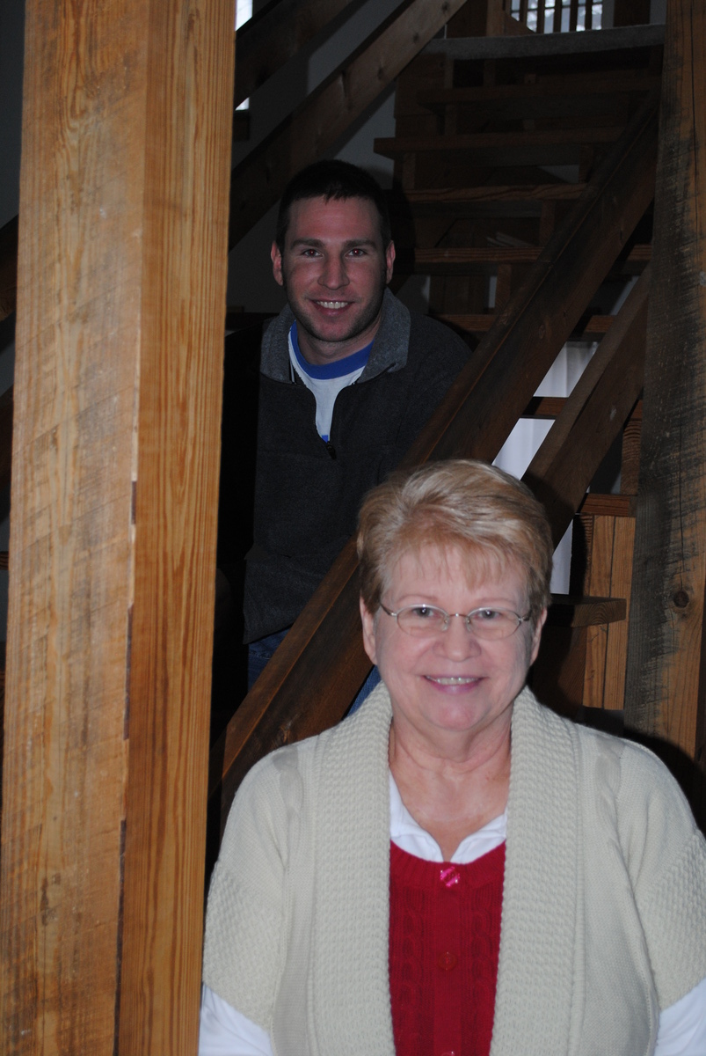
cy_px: 528
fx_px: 1584
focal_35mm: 54
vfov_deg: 36.8
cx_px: 353
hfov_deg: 25.1
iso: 400
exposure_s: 1/60
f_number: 5
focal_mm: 36
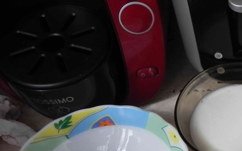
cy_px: 212
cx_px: 282
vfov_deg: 17.6
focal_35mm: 68
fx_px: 448
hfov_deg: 27.1
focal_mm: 4.6
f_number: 2.8
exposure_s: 1/468
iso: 160
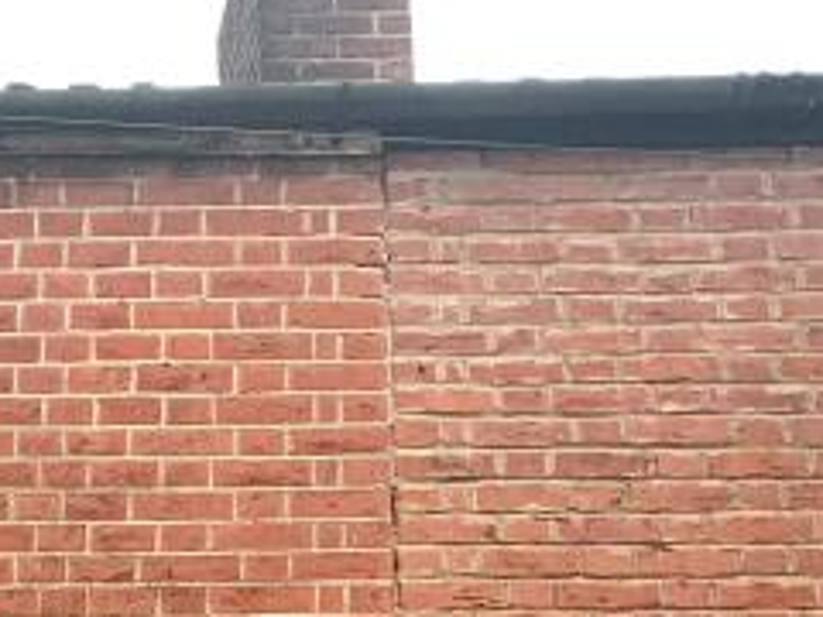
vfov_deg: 12.0
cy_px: 1183
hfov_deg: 16.7
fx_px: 2639
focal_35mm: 111
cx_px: -261
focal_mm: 4.25
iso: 100
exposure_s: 1/90
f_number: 1.8
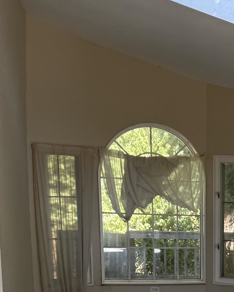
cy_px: 339
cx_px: 276
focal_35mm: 76
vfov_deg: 23.2
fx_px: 658
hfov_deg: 19.1
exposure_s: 1/121
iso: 64
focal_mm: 6.76
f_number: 1.78
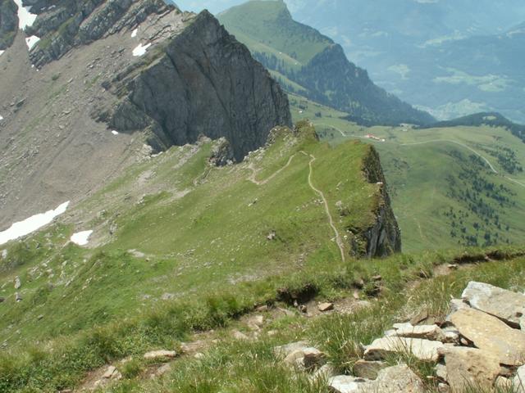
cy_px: 196
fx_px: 531
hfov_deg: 52.6
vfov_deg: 40.7
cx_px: 262
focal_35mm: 35
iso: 50
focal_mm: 5.86
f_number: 8
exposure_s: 1/100
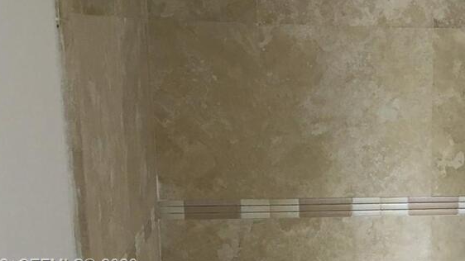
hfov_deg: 26.6
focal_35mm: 75
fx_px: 925
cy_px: 267
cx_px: 474
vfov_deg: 15.8
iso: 80
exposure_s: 1/30
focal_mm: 4.15
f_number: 2.2
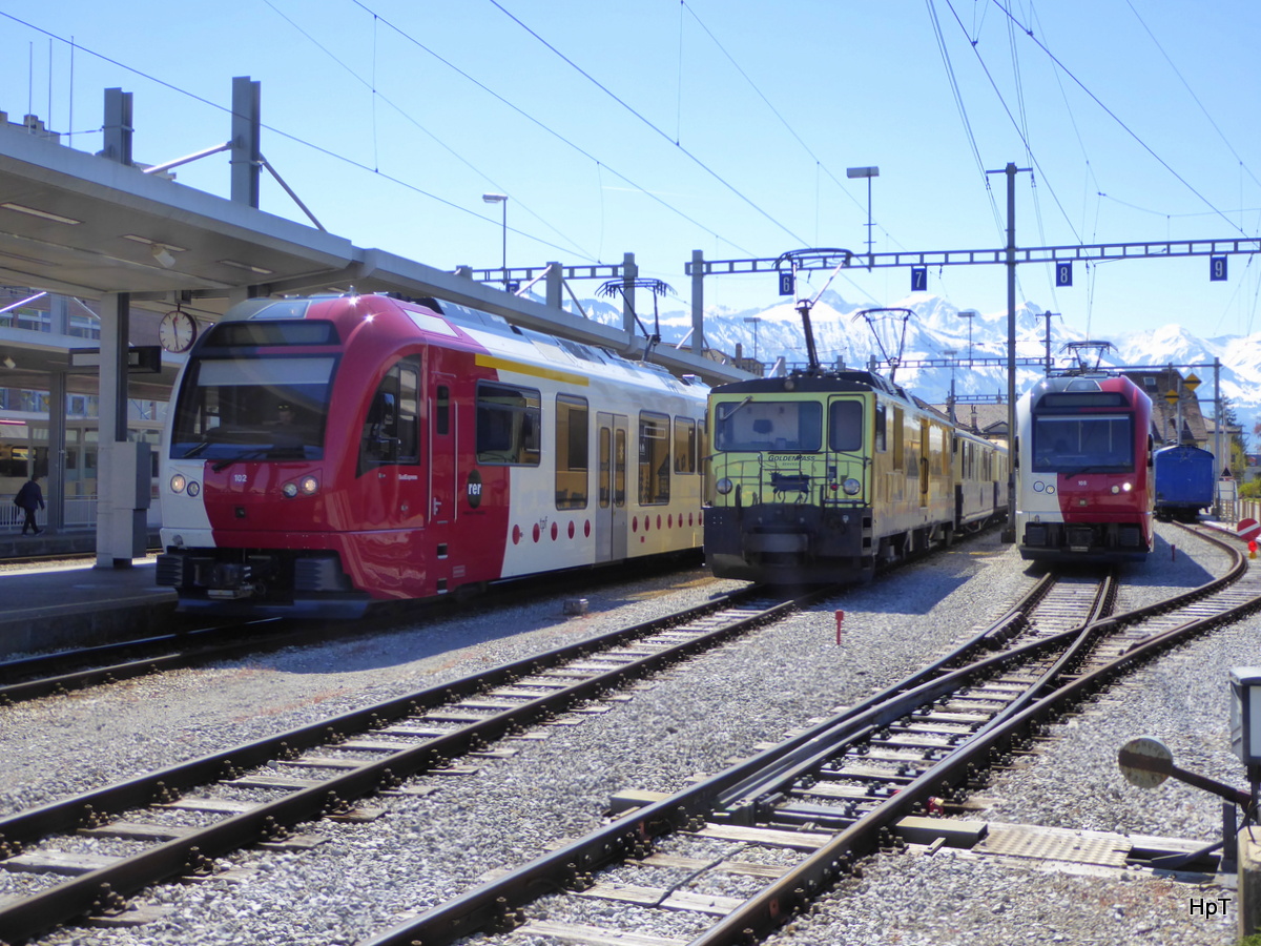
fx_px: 1530
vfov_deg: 34.3
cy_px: 473
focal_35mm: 42
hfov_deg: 44.8
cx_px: 630
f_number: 3.8
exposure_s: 1/500
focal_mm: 7.2
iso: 125
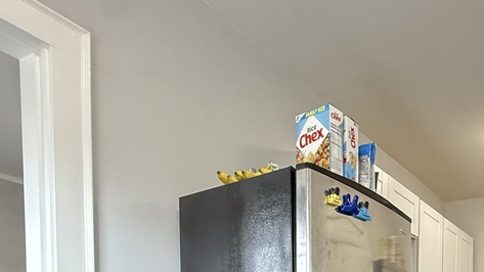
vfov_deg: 28.2
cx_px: 429
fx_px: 423
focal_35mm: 33
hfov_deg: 52.8
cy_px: 369
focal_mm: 2.22
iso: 800
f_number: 2.2
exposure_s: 1/60
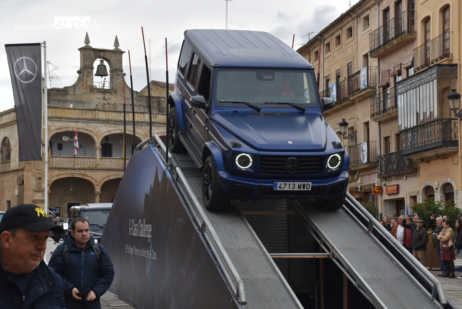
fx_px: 1002
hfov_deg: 26.0
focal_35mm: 78
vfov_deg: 17.5
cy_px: 154
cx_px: 231
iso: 250
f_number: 8
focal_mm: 52
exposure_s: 1/250
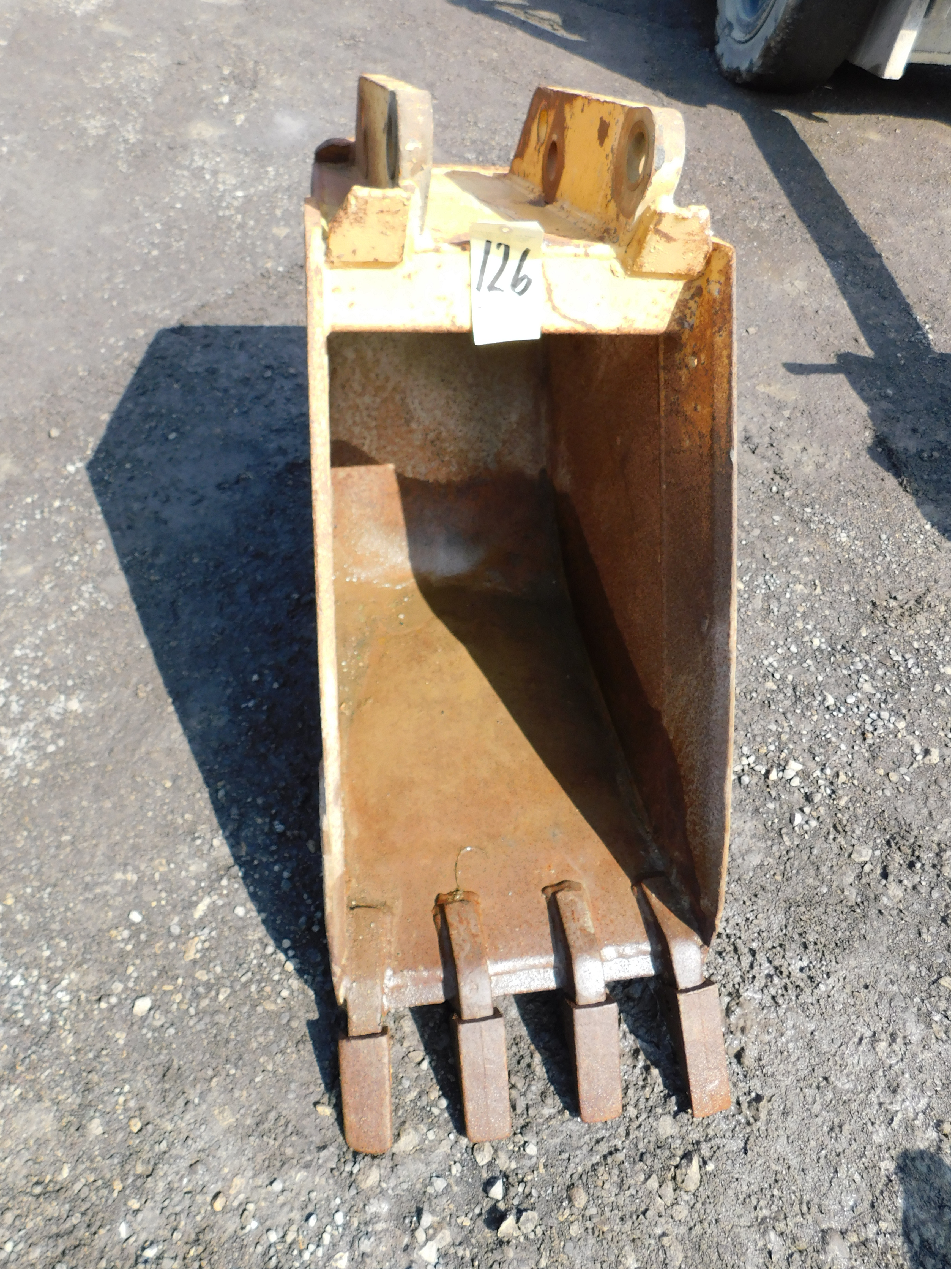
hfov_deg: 58.9
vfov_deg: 73.9
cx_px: 476
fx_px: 843
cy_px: 634
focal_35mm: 23
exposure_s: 1/500
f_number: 3
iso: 125
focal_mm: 4
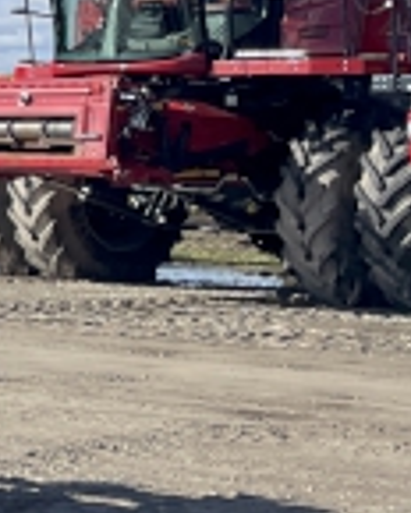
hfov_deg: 9.0
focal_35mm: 140
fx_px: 2129
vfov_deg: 13.7
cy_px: 74
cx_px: -822
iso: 32
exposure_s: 1/3040
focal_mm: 4.2
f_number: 1.6
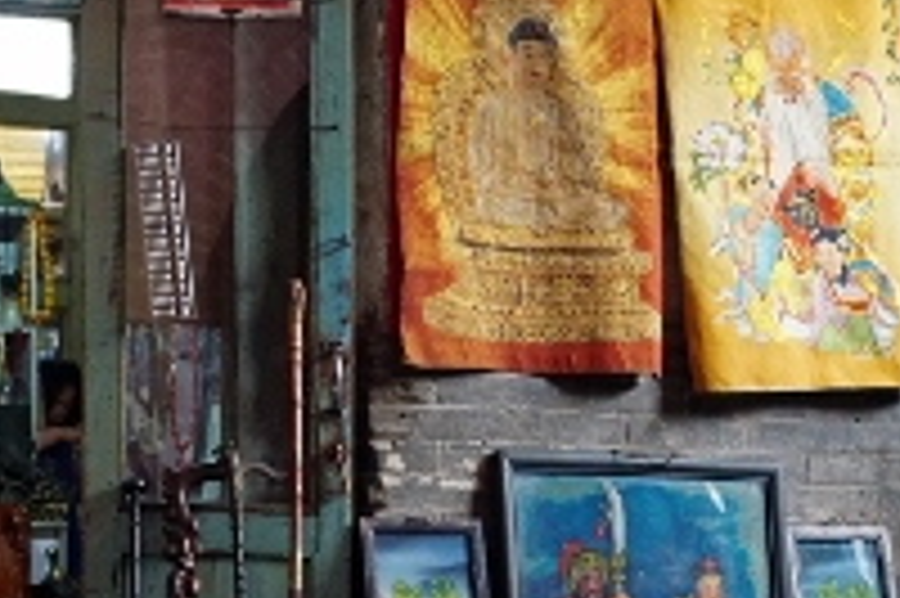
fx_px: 2623
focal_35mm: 105
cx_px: 639
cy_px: 537
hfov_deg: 19.4
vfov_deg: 12.9
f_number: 4.5
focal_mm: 35
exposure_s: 1/60
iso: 1600
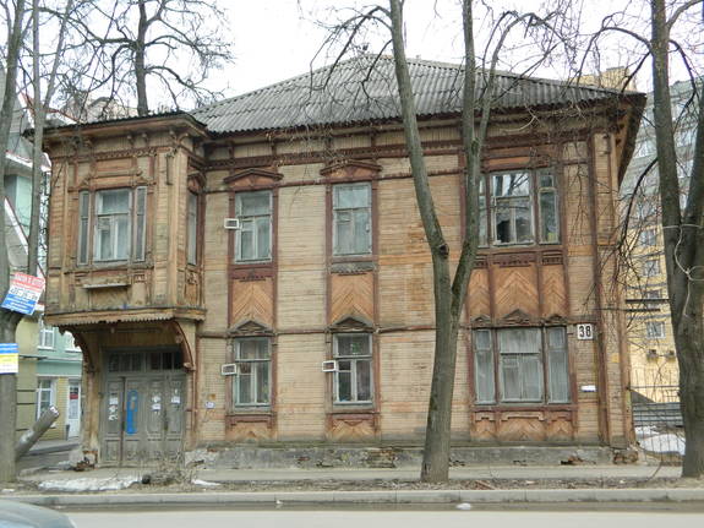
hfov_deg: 45.8
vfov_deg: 35.1
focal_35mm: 41
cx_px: 352
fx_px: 834
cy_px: 264
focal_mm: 7.3
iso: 220
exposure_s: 1/320
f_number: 3.5
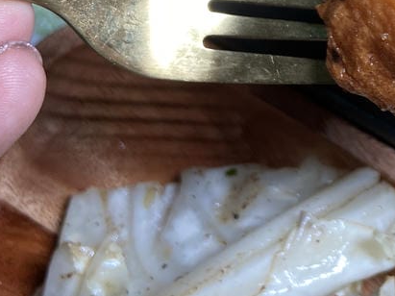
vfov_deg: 18.6
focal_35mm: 76
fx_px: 867
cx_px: 442
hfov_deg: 23.9
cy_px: -34
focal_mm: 4.25
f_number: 1.8
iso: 64
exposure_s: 1/120
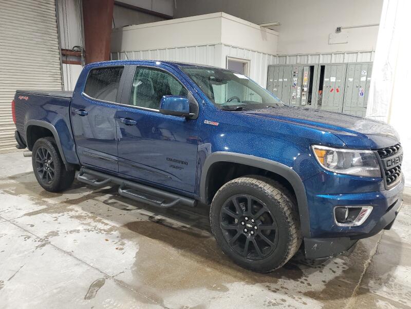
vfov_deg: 53.1
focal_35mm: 26
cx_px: 206
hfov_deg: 67.3
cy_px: 154
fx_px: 309
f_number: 1.5
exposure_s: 1/60.2
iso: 127
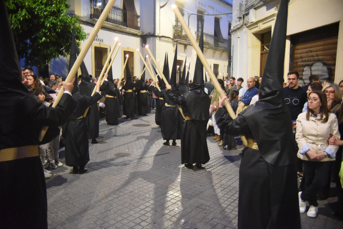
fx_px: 276
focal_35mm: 29
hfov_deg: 63.6
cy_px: 114
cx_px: 172
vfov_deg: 45.0
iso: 12800
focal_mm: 29
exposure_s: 1/125
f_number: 3.5
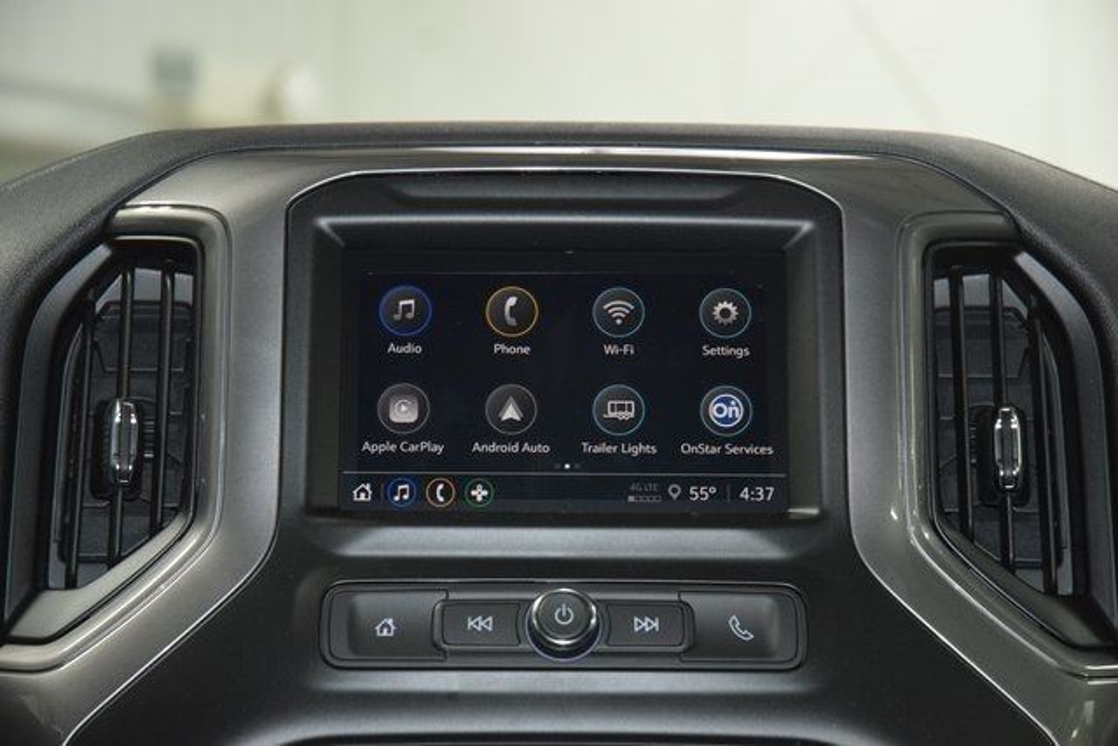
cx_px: 559
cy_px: 373
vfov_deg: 13.0
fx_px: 3261
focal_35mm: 105
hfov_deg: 19.5
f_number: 4.5
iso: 3200
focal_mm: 70
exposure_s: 1/100
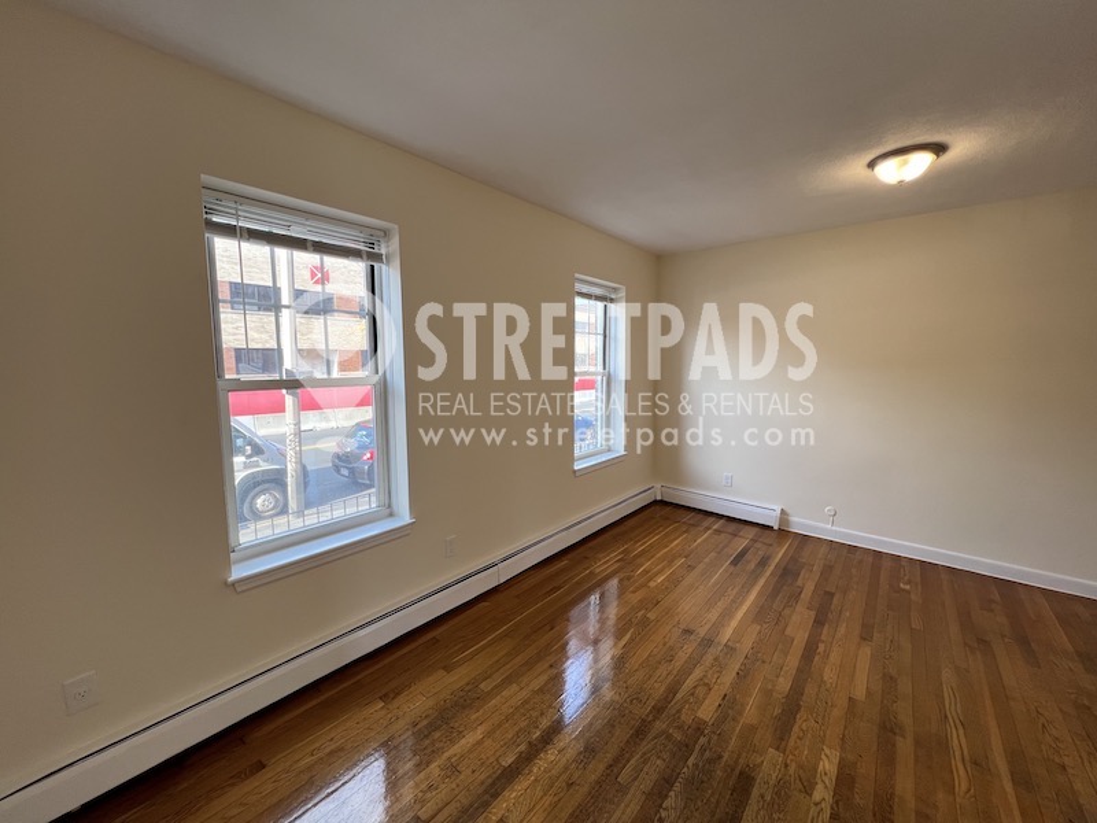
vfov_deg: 89.9
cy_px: 412
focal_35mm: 13
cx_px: 548
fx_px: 412
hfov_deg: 106.2
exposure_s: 1/120
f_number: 1.8
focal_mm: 1.57
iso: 50
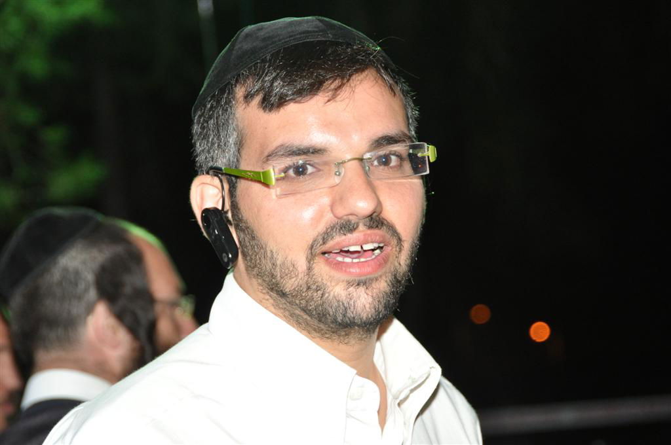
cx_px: 336
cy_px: 222
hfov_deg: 16.7
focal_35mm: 123
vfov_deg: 11.1
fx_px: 2290
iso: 800
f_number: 5
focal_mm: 82
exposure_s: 1/60
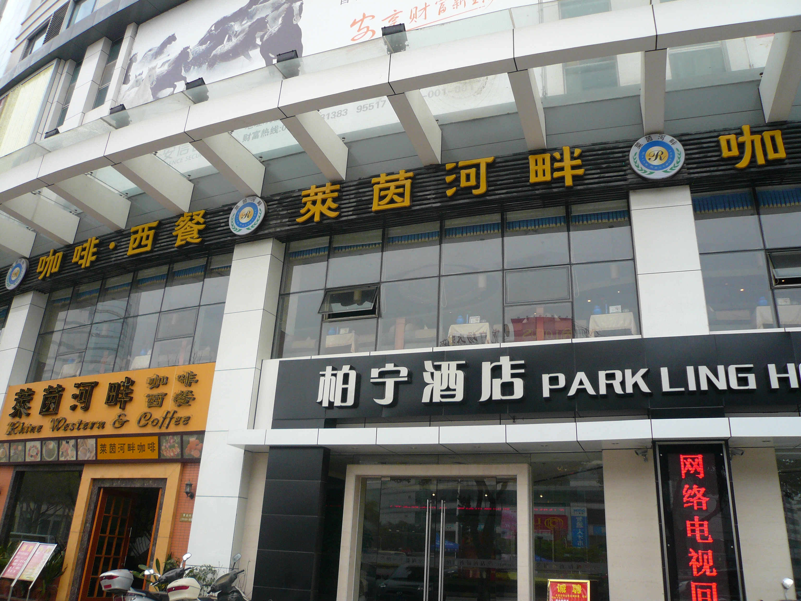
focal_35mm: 28
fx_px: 648
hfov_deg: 63.4
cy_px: 300
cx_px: 400
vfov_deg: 49.7
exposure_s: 1/400
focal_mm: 4.6
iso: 100
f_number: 2.8
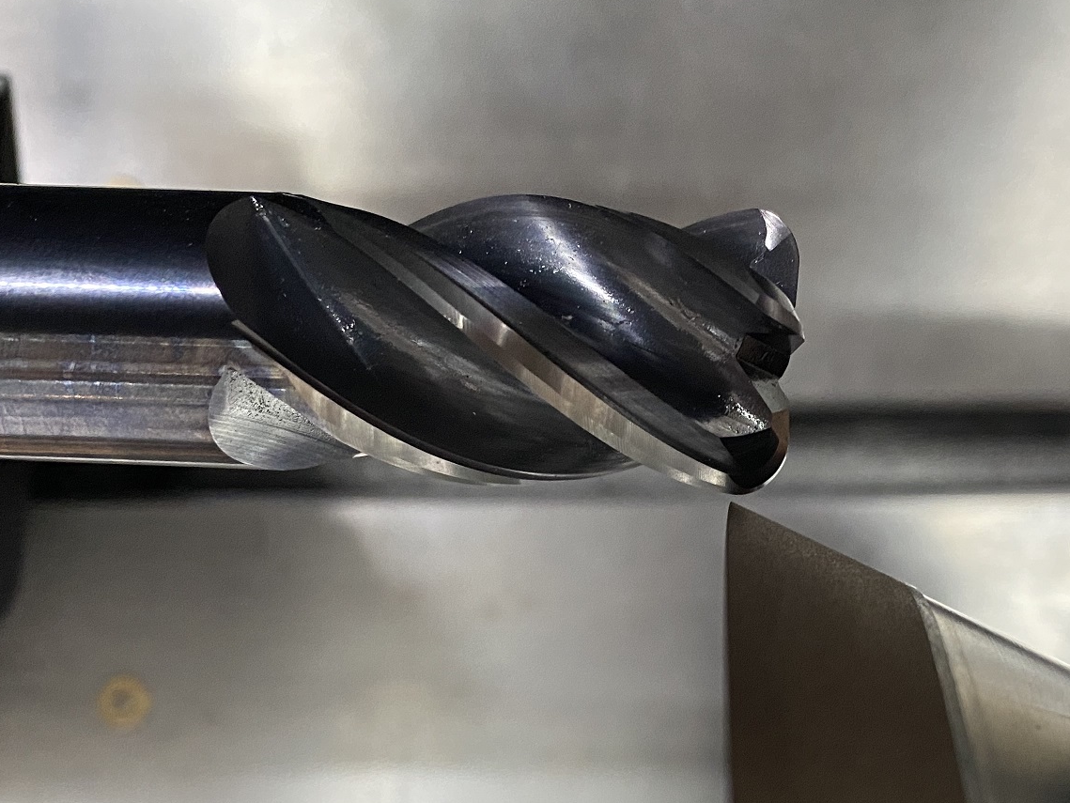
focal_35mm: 46
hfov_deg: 41.1
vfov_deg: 30.9
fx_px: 1422
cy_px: 622
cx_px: 637
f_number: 1.8
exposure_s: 1/60
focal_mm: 4.25
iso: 400
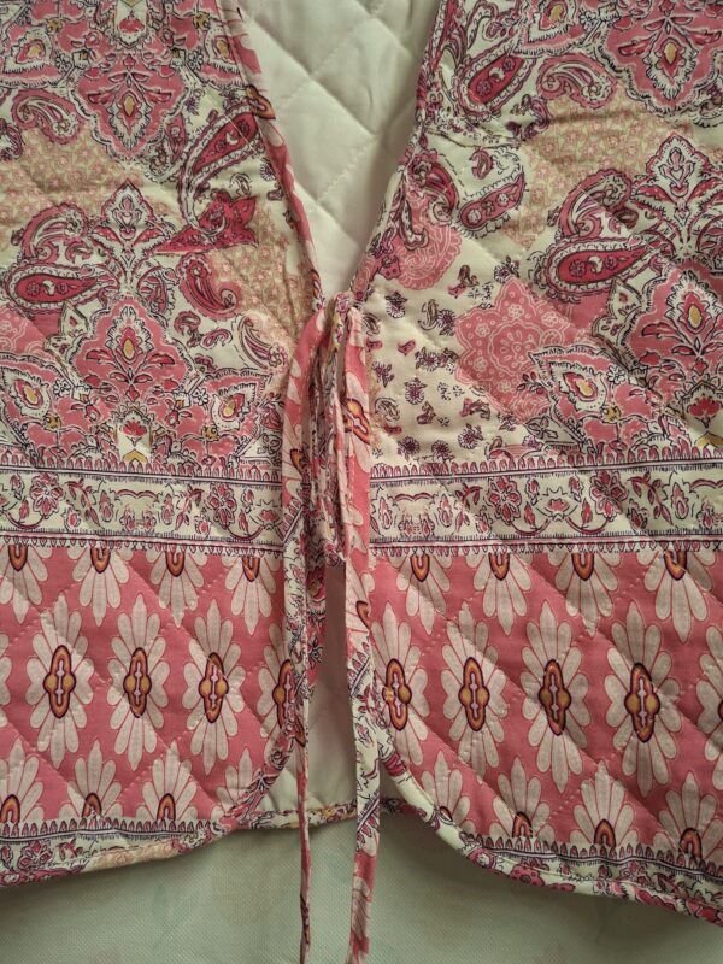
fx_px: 641
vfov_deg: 73.9
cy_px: 482
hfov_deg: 58.9
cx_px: 362
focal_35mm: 23
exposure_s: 1/60
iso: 250
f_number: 1.8
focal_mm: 5.54
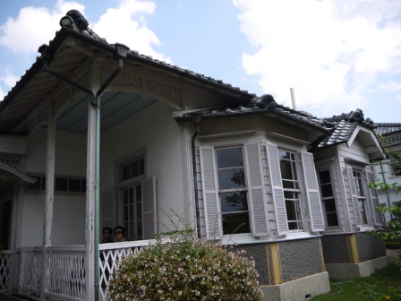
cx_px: 200
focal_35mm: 28
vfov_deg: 49.7
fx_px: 324
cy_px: 150
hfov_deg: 63.4
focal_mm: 14
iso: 160
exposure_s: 1/1300
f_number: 3.5
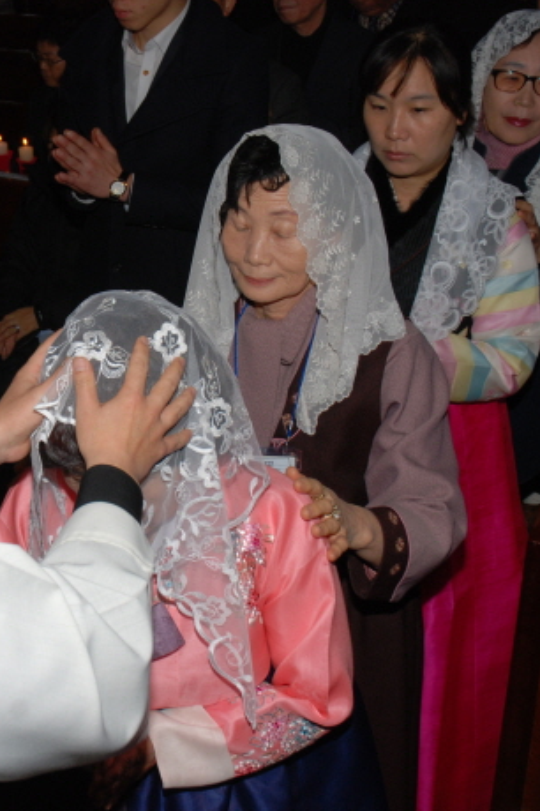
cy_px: 403
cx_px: 90
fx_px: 1237
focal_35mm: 55
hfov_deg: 24.1
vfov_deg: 36.2
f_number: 8
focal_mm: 24
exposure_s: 1/60
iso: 200
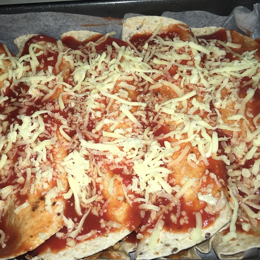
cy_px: 130
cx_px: 106
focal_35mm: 35
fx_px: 297
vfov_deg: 47.2
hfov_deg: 47.0
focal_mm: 4.15
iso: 25
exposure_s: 1/58
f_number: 2.2
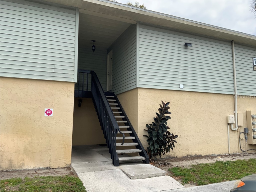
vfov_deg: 48.2
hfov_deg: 61.7
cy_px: 96
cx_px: 128
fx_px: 214
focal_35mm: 29
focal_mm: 3
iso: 16
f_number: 1.8
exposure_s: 1/869
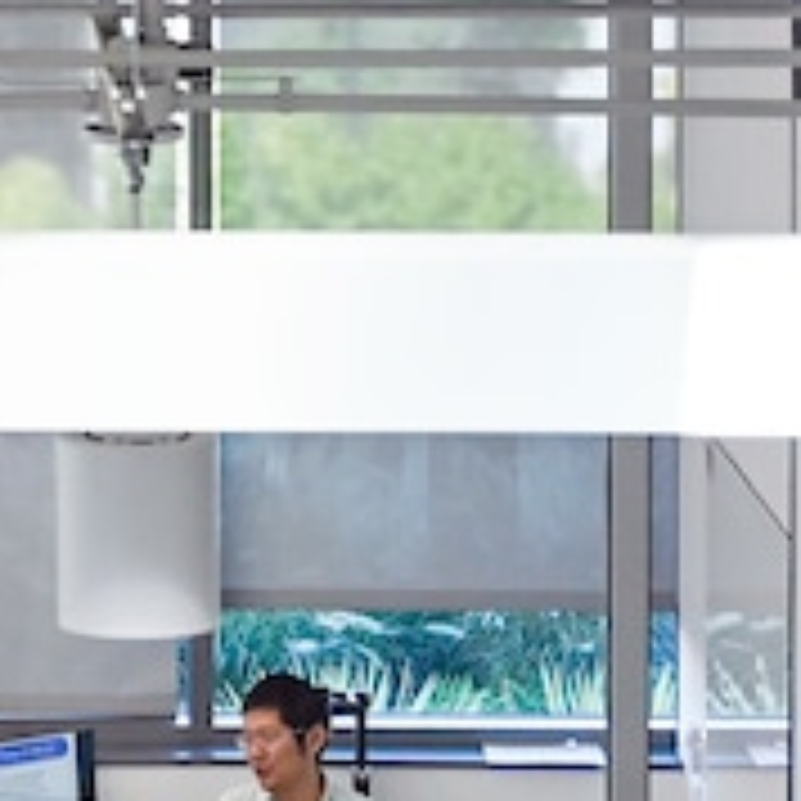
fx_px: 6728
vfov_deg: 6.7
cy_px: 1066
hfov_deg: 6.5
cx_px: -1148
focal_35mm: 257
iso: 800
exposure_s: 1/400
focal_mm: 45
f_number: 4
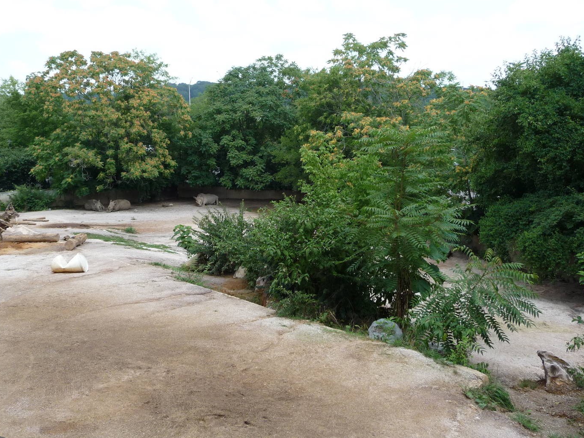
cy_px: 208
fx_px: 591
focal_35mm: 35
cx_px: 260
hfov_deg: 52.5
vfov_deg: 40.7
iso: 160
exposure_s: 1/500
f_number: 3.4
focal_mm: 5
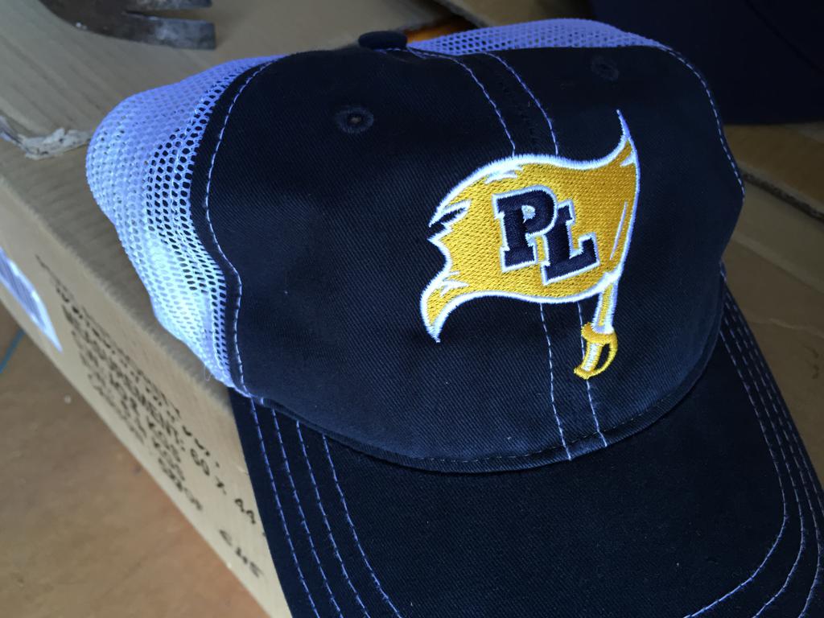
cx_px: 412
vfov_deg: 48.2
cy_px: 309
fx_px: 690
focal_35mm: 29
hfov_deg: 61.7
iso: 80
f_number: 2.2
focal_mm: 4.15
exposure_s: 1/30
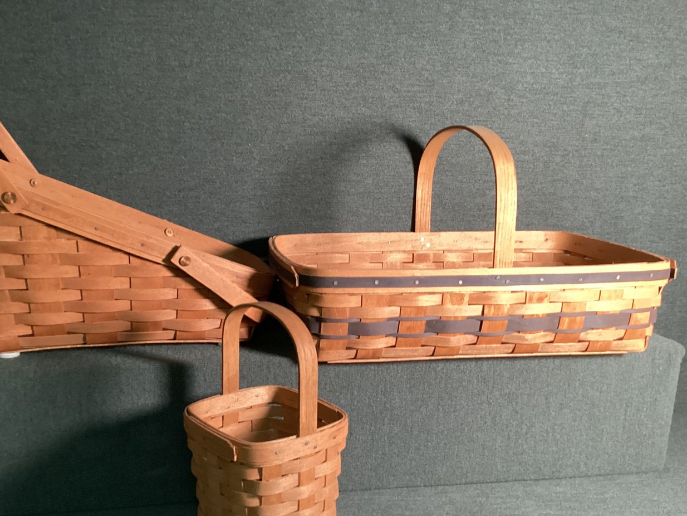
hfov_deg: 48.8
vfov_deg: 37.6
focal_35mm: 38
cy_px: 308
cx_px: 293
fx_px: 754
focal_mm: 3.3
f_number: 2.4
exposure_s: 1/40
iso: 250
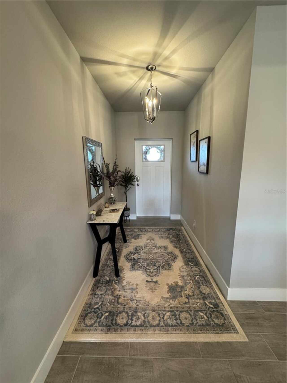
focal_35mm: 14
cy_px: 192
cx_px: 144
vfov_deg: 102.1
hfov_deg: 85.7
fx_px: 155
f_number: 2.2
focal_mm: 2.22
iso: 320
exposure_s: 1/60
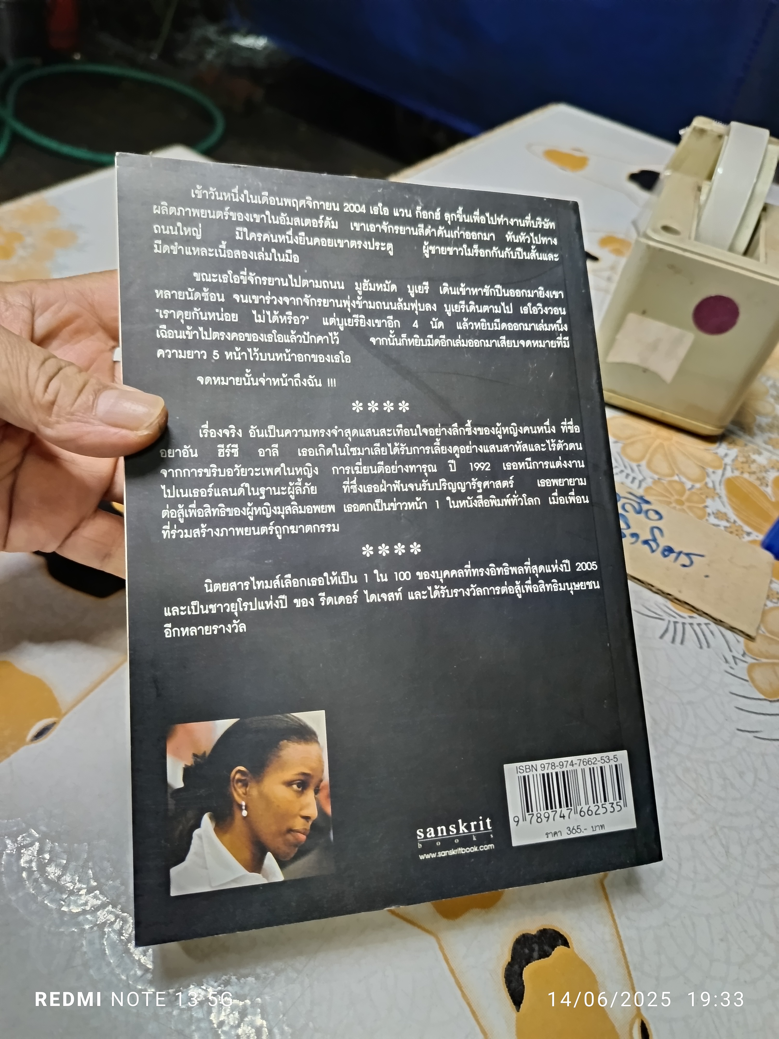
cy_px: 520
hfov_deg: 56.8
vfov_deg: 71.6
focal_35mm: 24
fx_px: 720
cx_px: 390
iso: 1441
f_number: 1.7
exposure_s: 1/25
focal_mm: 5.31
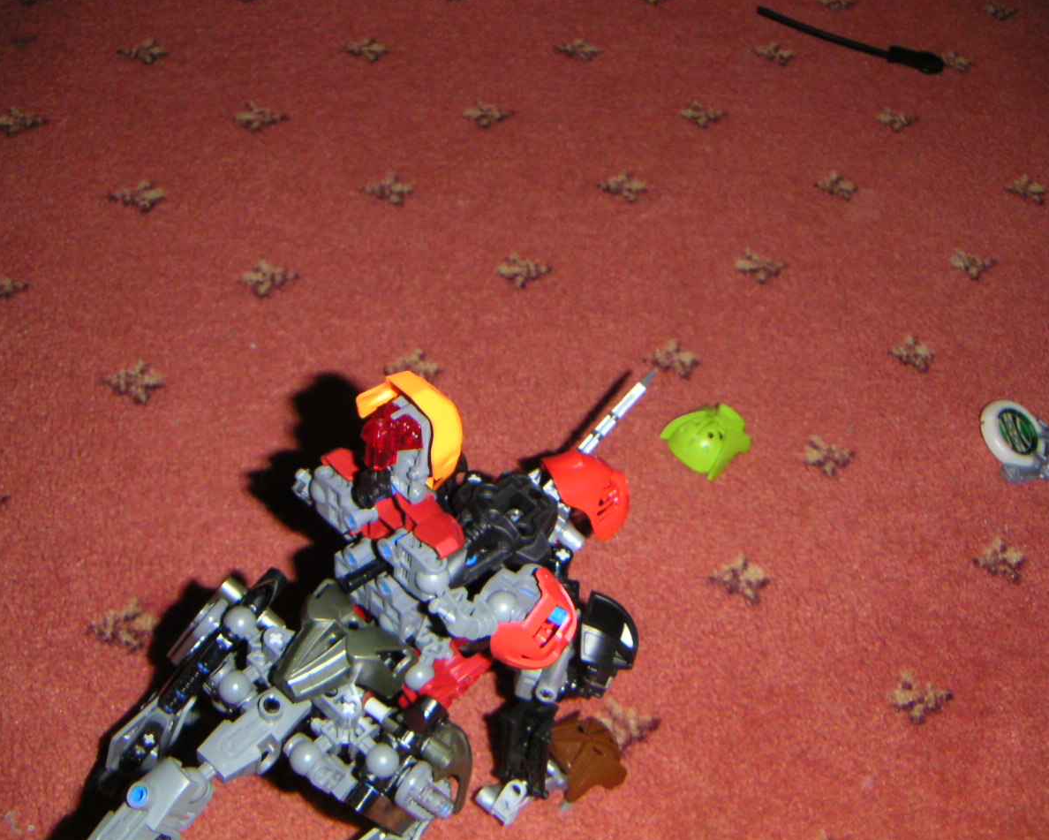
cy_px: 420
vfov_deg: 36.5
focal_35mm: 41
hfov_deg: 44.8
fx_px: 1273
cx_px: 519
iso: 200
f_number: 6.7
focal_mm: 5.1
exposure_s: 1/45
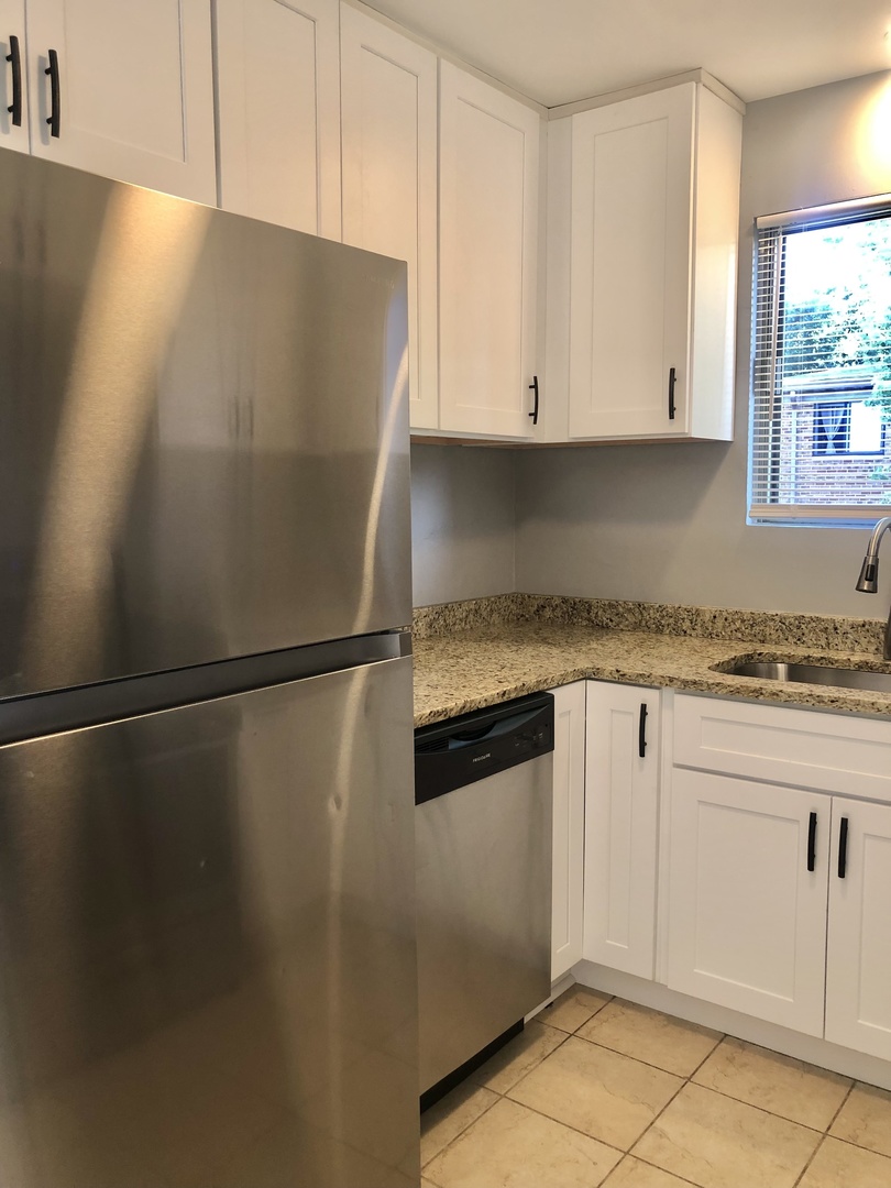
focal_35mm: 28
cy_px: 594
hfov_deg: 49.7
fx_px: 961
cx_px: 446
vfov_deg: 63.4
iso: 32
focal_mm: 3.99
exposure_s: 1/30
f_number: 1.8
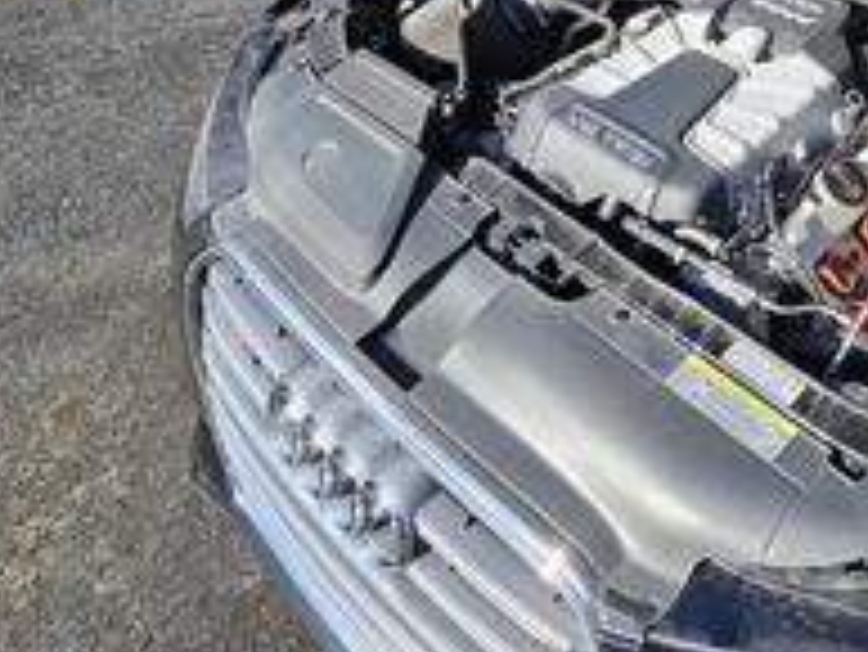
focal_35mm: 34
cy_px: -9
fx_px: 853
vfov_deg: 37.2
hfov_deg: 48.1
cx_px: 787
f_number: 2.2
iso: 32
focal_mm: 1.74
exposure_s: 1/280
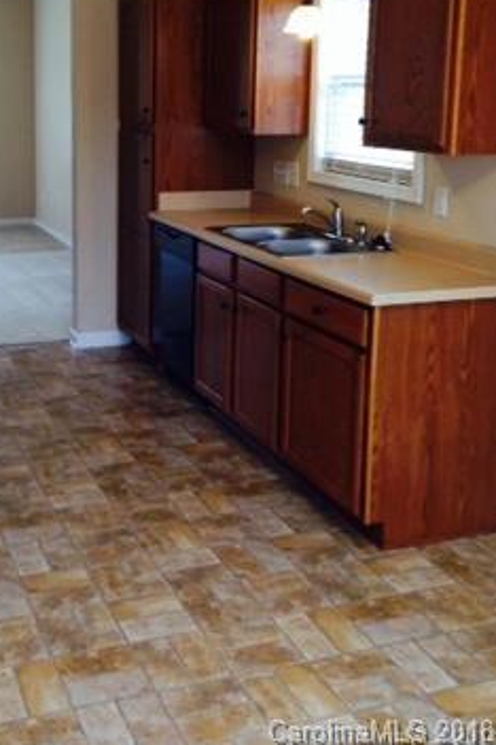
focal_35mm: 47
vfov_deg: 41.3
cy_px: 242
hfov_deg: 28.3
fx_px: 971
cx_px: 129
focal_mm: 4.12
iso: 50
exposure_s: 1/28
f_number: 2.4
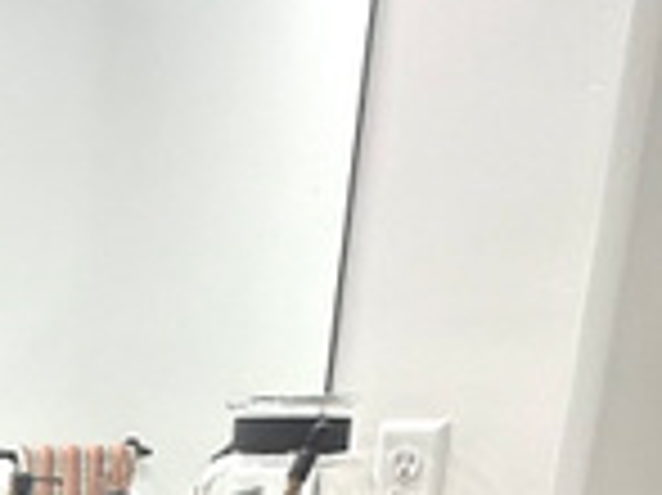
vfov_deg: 17.2
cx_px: -221
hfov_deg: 23.3
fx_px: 1395
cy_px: 832
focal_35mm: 73
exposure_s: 1/120
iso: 100
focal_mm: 2.22
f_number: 2.2
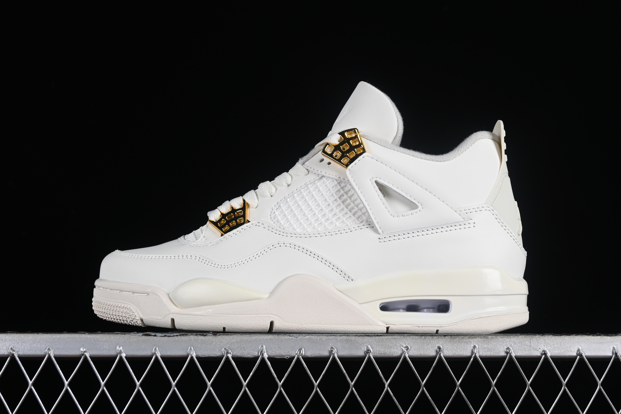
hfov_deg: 27.0
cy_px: 207
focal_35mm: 75
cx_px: 310
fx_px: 1294
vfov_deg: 18.2
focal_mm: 50
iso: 160
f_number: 8
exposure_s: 1/80
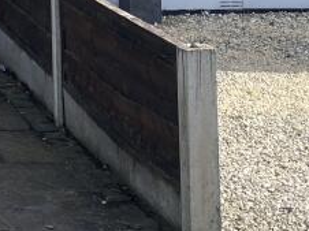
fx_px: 1052
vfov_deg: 11.4
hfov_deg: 15.0
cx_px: -209
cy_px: -224
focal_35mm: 118
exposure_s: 1/1258
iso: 32
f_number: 1.8
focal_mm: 4.25
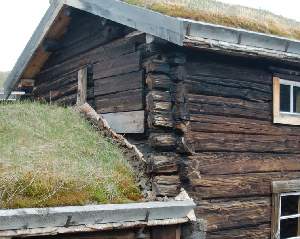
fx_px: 533
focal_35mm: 60
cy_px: 164
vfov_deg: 25.2
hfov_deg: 31.1
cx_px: 211
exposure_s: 1/125
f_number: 3.9
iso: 64
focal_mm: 6.66
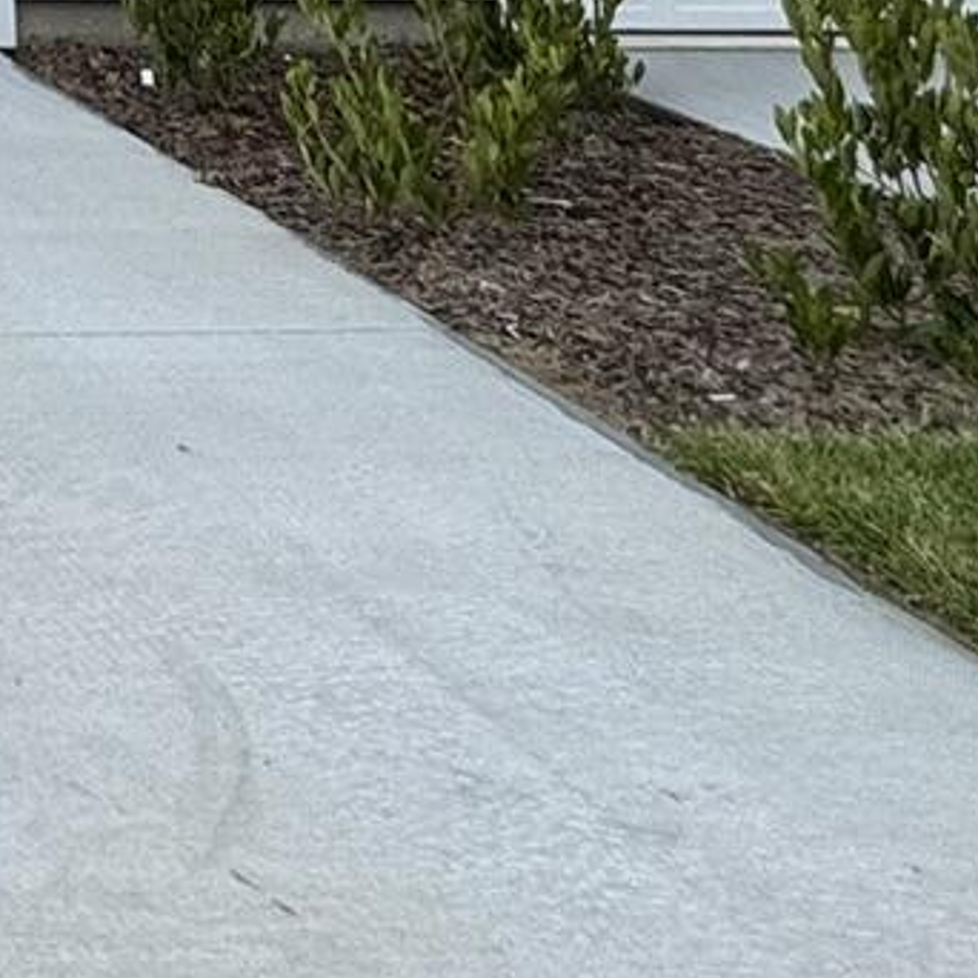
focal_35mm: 74
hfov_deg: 17.9
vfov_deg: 17.8
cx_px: -858
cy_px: -869
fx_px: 2365
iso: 40
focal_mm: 2.22
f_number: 2.2
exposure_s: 1/899
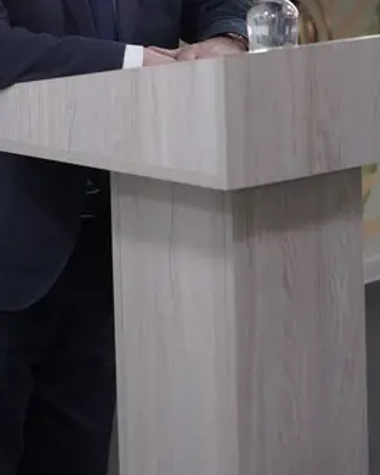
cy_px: -27
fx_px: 1927
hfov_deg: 11.2
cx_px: 58
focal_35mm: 137
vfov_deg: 13.8
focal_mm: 64
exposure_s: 1/160
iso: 5000
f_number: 4
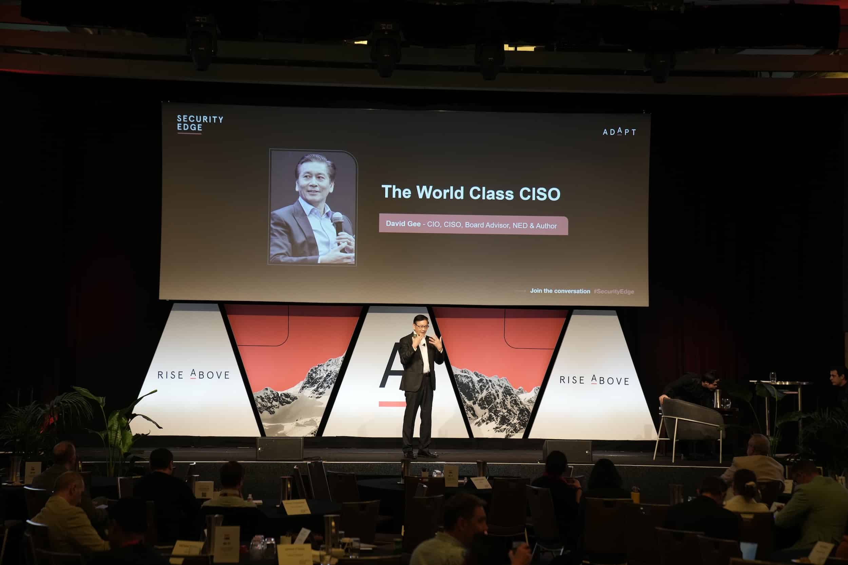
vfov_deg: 19.5
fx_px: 1649
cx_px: 424
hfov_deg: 28.8
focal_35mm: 70
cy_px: 282
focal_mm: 70
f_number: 3.2
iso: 1000
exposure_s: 1/100
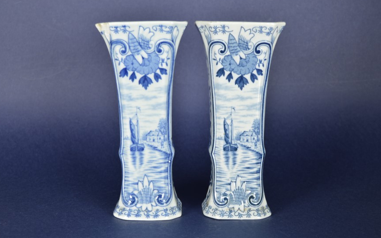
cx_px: 185
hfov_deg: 36.6
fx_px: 577
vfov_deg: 23.3
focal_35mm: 56
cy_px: 118
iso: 100
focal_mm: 35
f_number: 6.3
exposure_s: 1/125
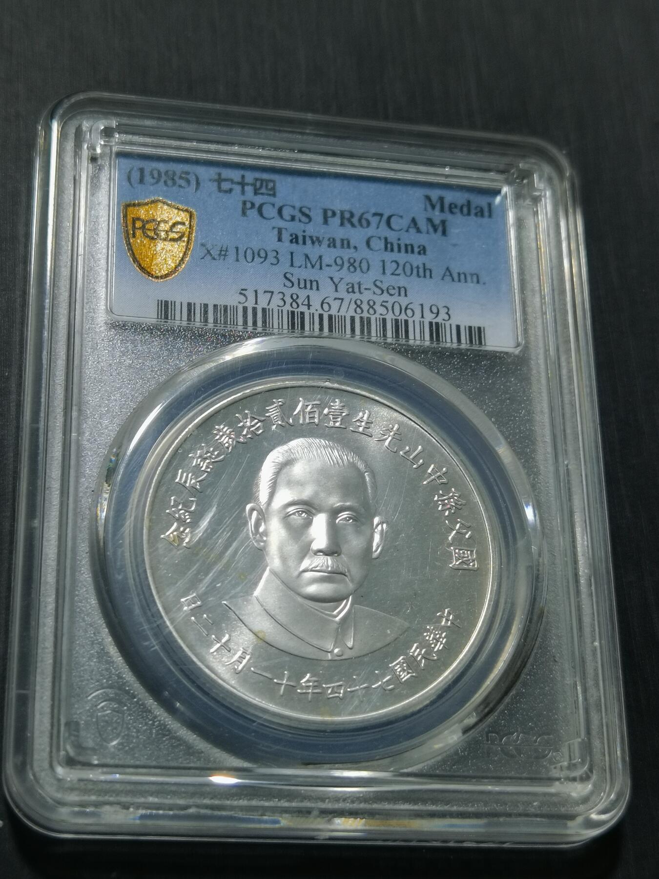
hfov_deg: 24.8
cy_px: 440
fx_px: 1498
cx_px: 330
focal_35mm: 59
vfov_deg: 32.7
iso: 64
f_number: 1.9
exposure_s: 1/100
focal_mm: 6.67
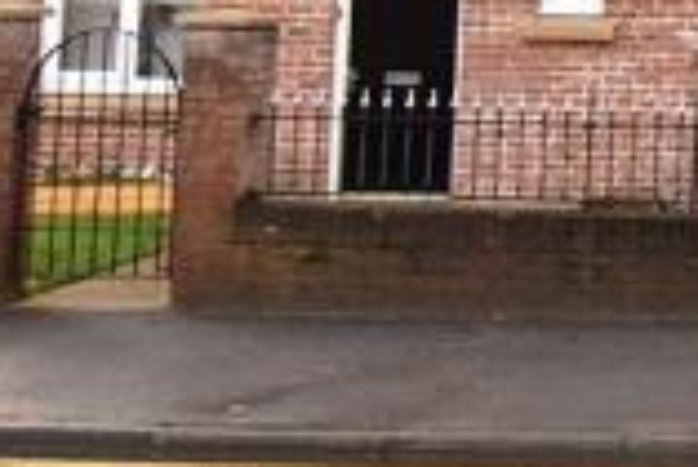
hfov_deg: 18.3
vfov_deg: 14.0
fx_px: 1826
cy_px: -131
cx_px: 1145
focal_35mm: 94
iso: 1000
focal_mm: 15
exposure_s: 1/90
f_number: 16
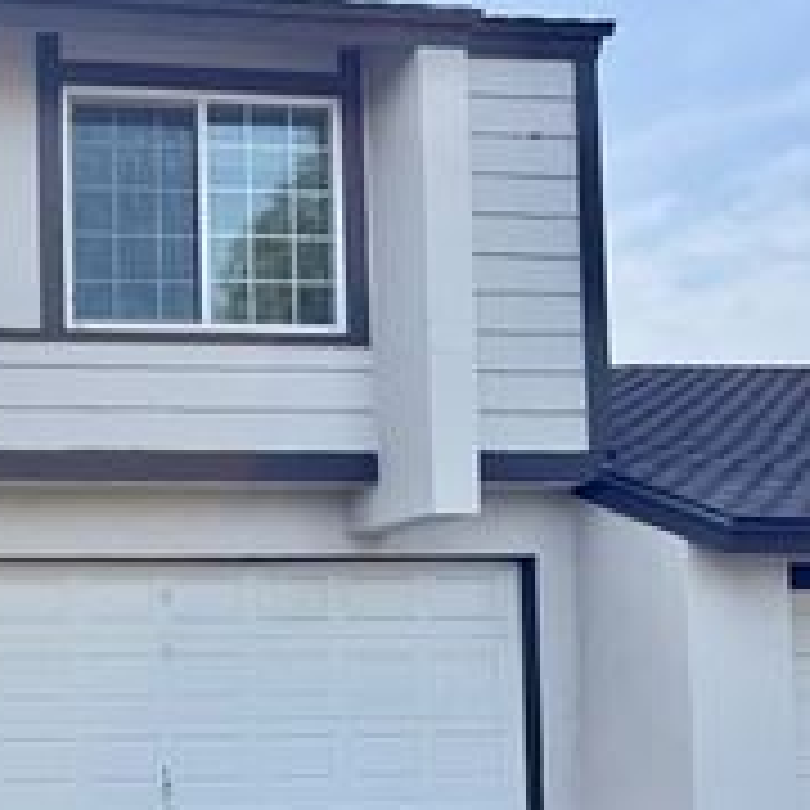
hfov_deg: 25.2
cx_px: -238
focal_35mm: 59
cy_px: 695
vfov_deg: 28.2
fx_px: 1562
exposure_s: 1/1689
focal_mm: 6.76
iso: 80
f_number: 1.78
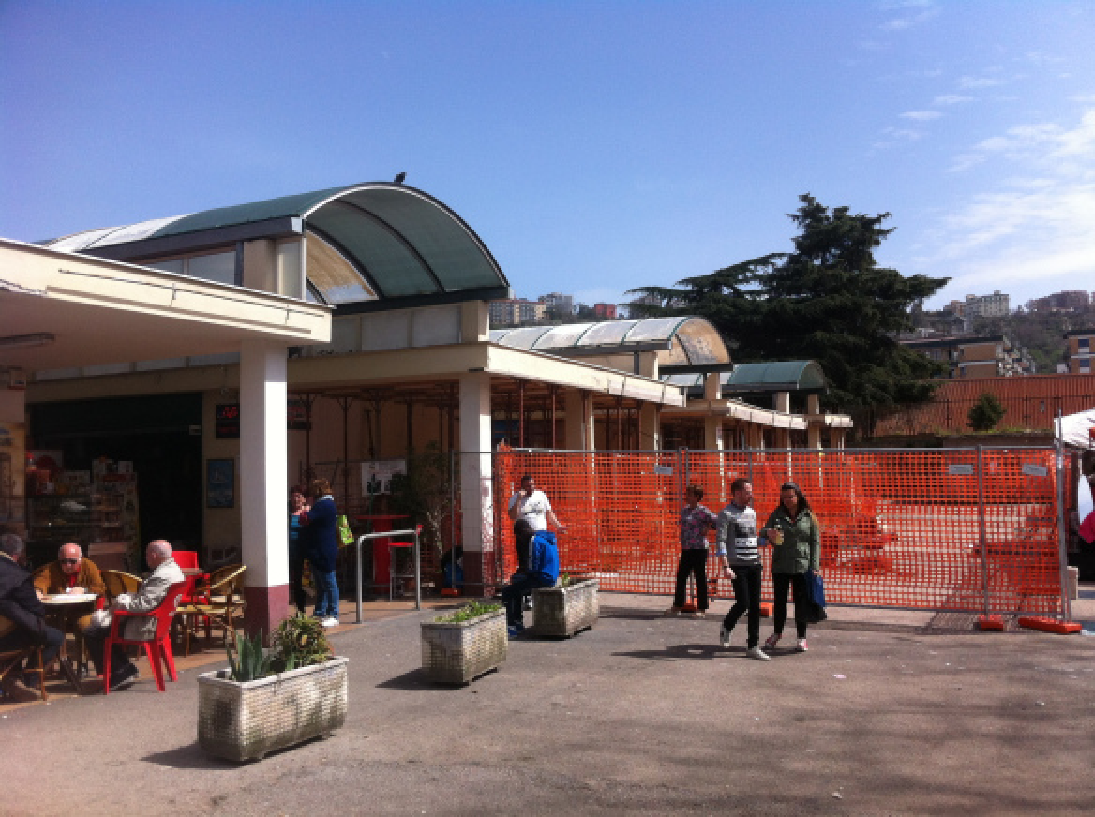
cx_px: 548
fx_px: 1105
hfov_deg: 52.7
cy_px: 408
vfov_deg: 40.6
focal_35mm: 35
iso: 80
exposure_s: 1/1508
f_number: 2.8
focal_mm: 3.85
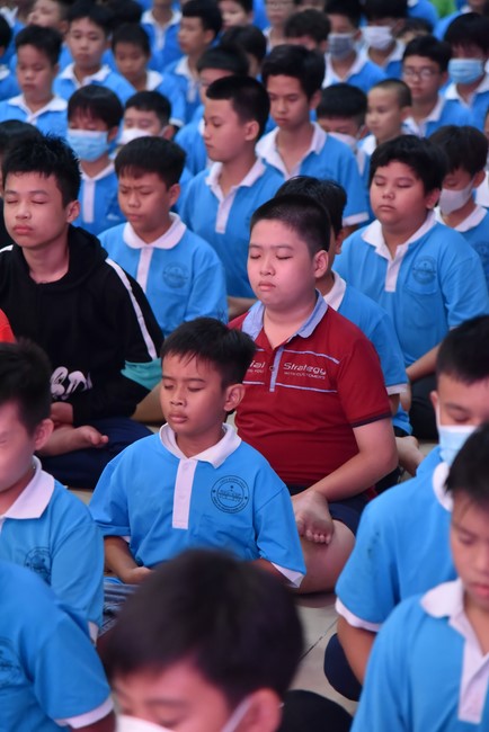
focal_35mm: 120
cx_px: 244
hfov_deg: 11.4
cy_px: 366
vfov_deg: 17.1
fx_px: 2442
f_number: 4
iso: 3200
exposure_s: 1/160
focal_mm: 120
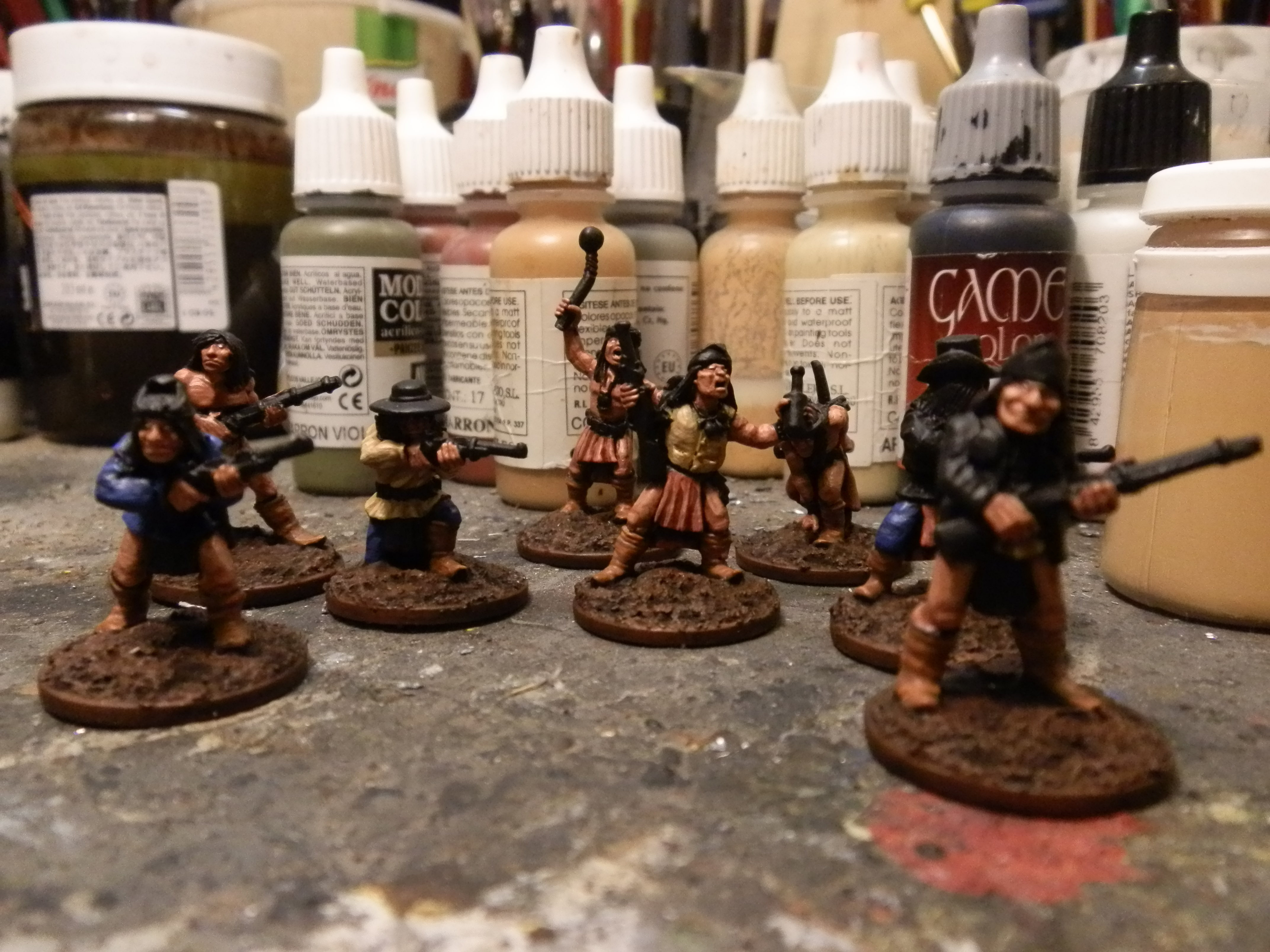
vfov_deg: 49.7
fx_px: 1027
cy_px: 476
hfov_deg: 63.4
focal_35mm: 28
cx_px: 635
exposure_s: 1/125
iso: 400
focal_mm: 5
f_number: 3.1
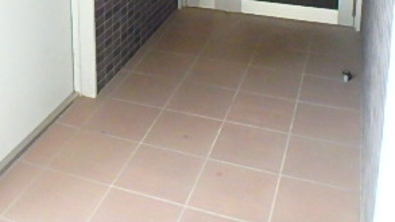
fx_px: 524
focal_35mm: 50
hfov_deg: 41.0
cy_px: -78
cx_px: 144
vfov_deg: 21.4
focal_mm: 3.7
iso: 800
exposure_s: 1/30
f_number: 3.5
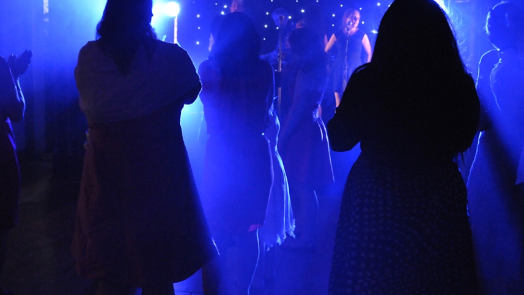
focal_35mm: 45
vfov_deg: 26.4
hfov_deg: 45.5
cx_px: 259
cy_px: 99
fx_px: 625
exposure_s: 1/80
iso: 3200
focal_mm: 24
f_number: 6.3
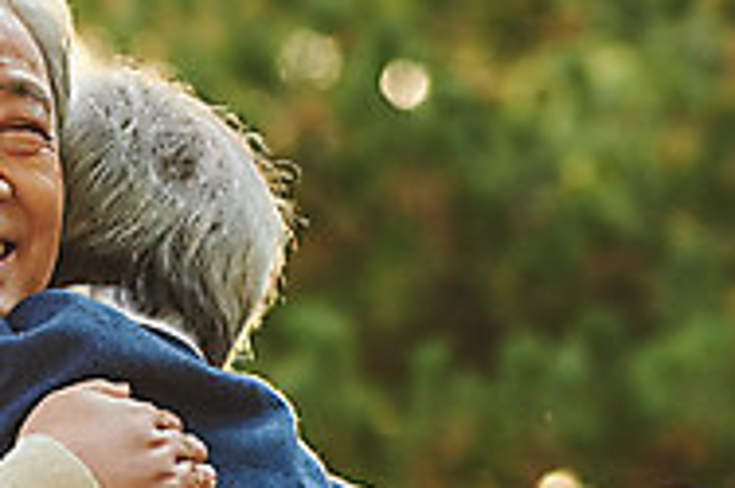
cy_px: 402
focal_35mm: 271
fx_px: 5528
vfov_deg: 5.1
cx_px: -186
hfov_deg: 7.5
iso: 400
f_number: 2.5
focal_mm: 85
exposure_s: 1/1600
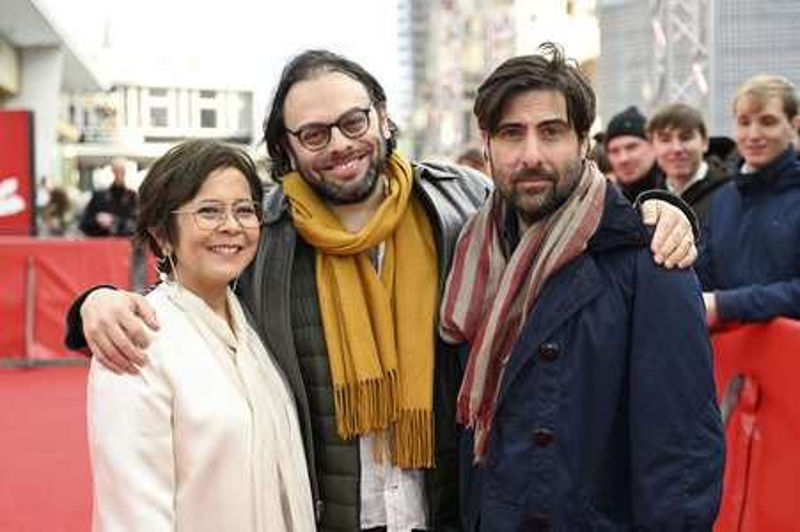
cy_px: 266
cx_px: 400
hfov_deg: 36.9
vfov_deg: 25.0
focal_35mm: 54
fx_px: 1199
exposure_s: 1/160
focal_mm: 54
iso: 160
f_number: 2.8
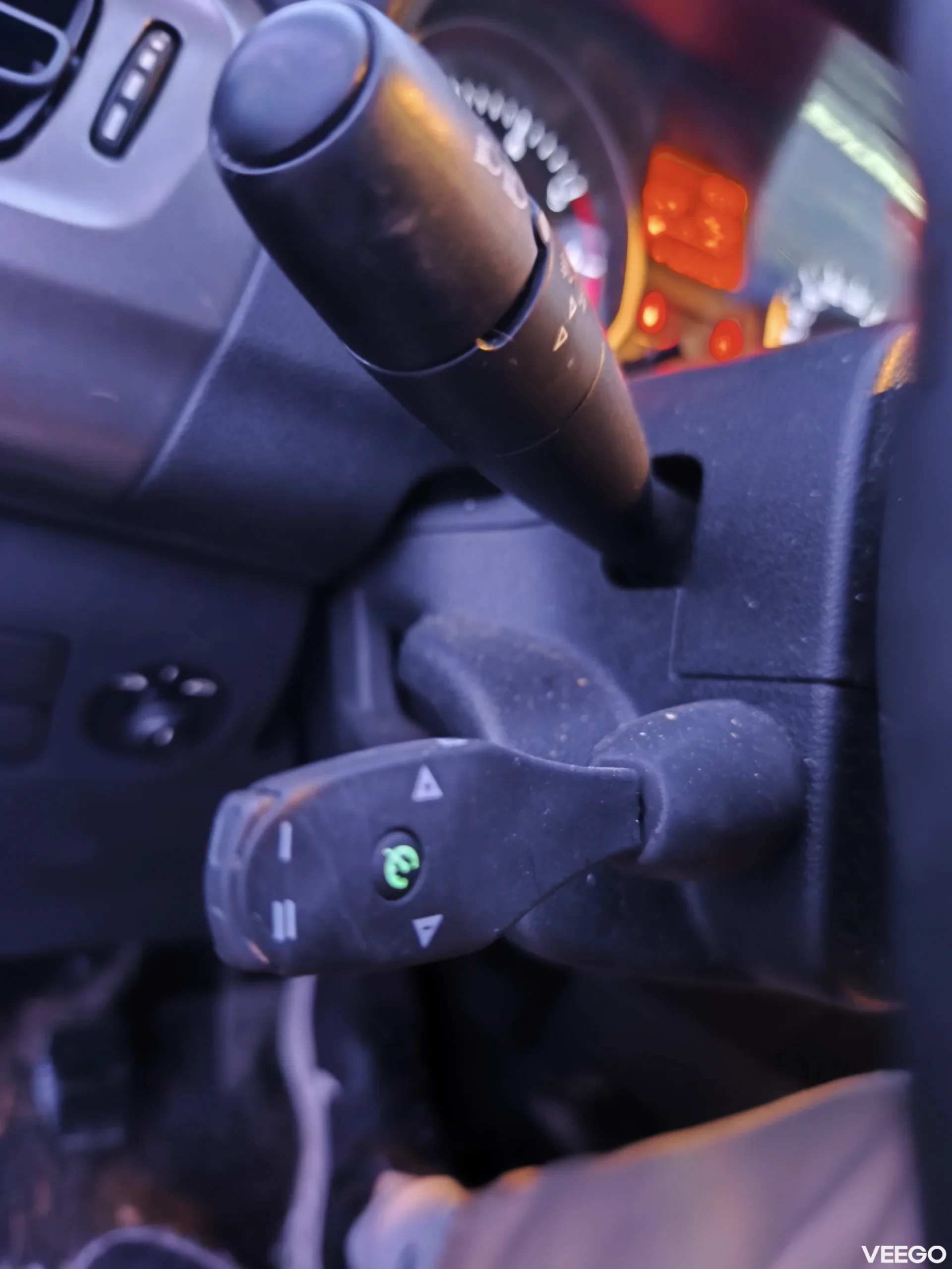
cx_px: 476
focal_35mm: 23
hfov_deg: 58.9
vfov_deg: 73.9
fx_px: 843
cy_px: 634
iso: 12800
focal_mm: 6.18
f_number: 1.65
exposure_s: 1/3.57
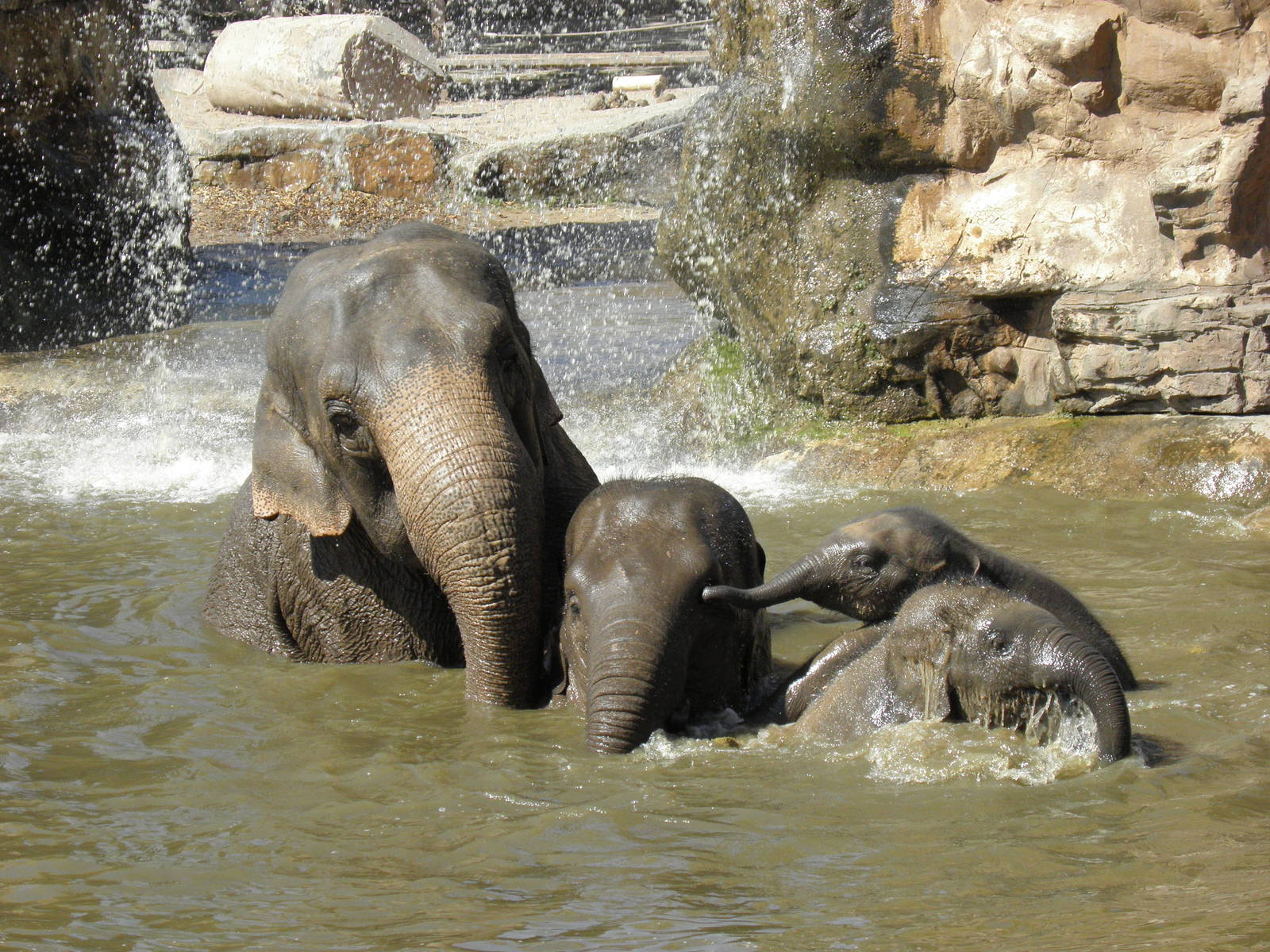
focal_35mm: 167
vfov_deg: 8.9
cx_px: 635
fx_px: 6127
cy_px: 476
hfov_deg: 11.8
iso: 160
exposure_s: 1/640
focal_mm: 29.72
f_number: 4.4
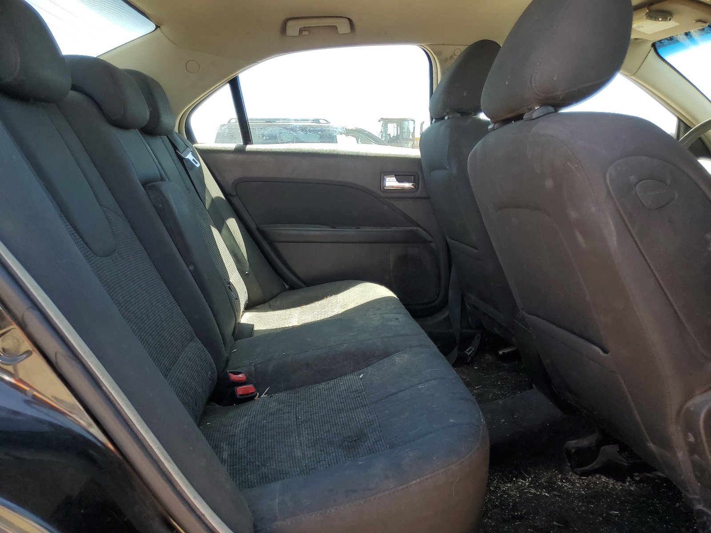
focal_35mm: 26
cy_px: 266
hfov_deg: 67.3
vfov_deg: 53.1
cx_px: 356
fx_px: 534
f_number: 1.5
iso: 50
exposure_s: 1/357
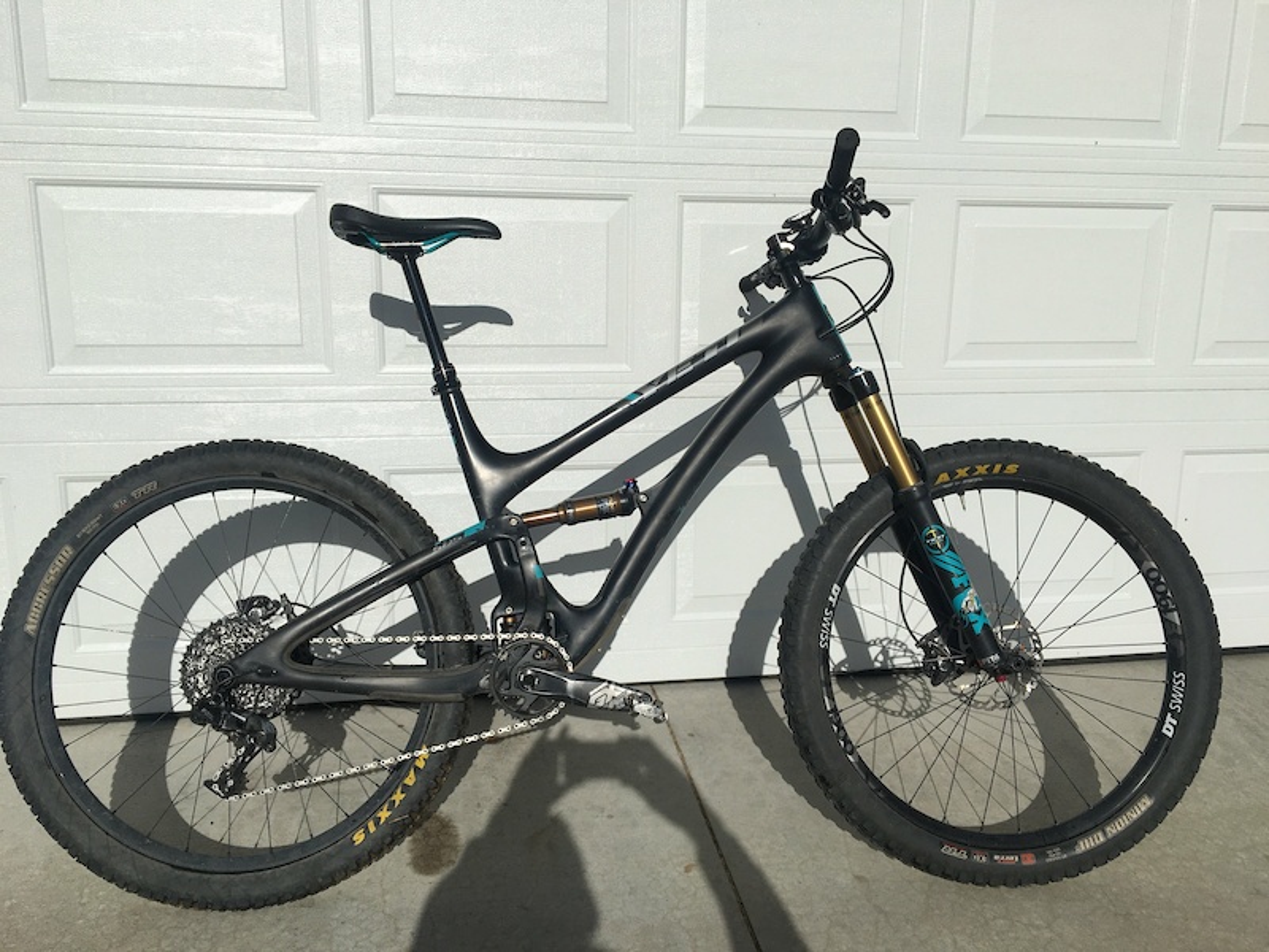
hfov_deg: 61.7
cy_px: 476
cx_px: 634
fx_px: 1063
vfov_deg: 48.2
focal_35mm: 29
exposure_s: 1/6993
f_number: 2.2
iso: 25
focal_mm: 4.15
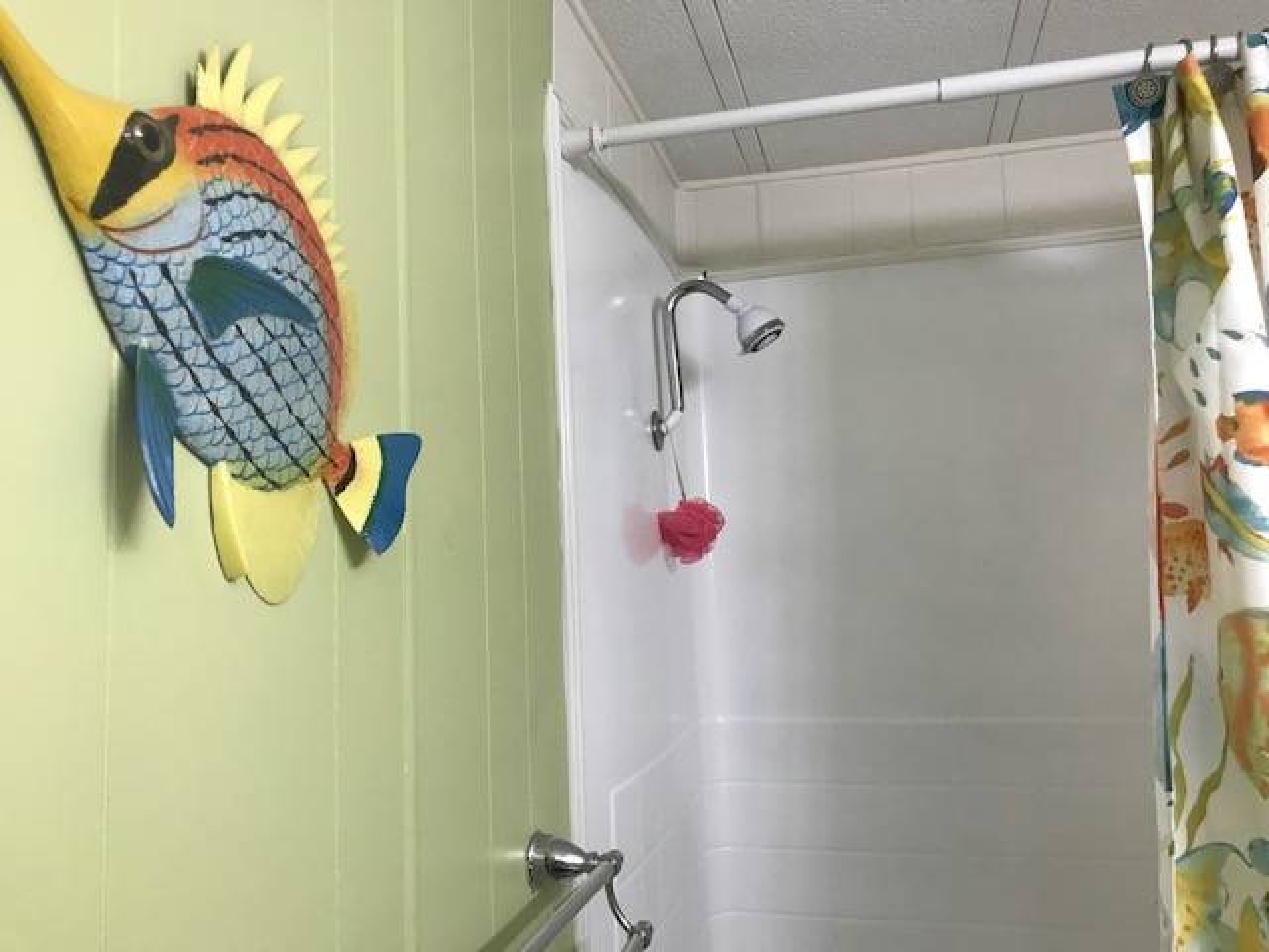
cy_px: 476
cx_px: 634
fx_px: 1026
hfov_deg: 63.4
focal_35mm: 28
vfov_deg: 49.7
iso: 25
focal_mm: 3.99
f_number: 1.8
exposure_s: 1/40
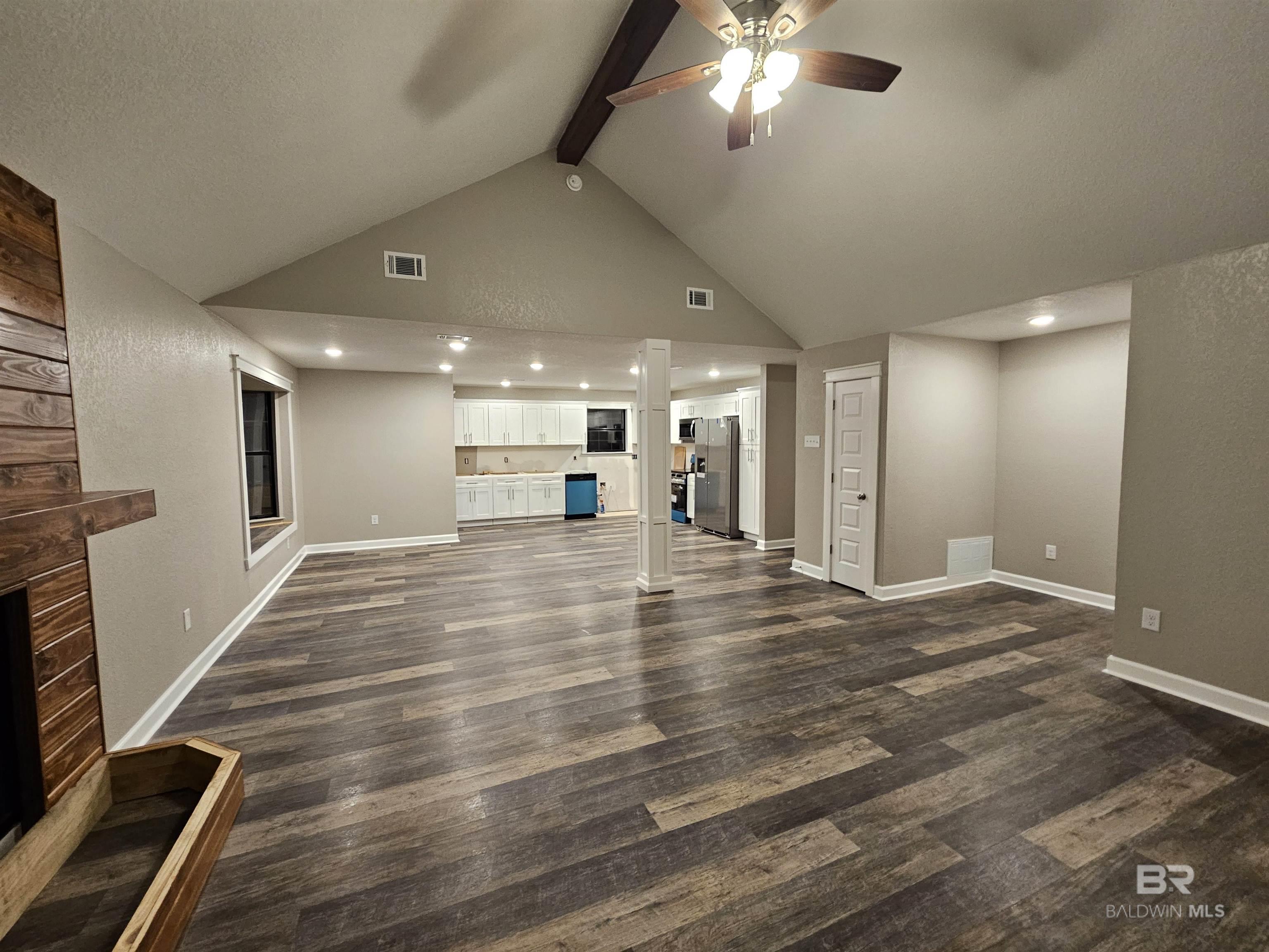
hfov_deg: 106.2
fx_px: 477
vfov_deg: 89.9
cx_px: 634
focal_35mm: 13
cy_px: 476
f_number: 2.2
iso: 320
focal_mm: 2.2
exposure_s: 1/30
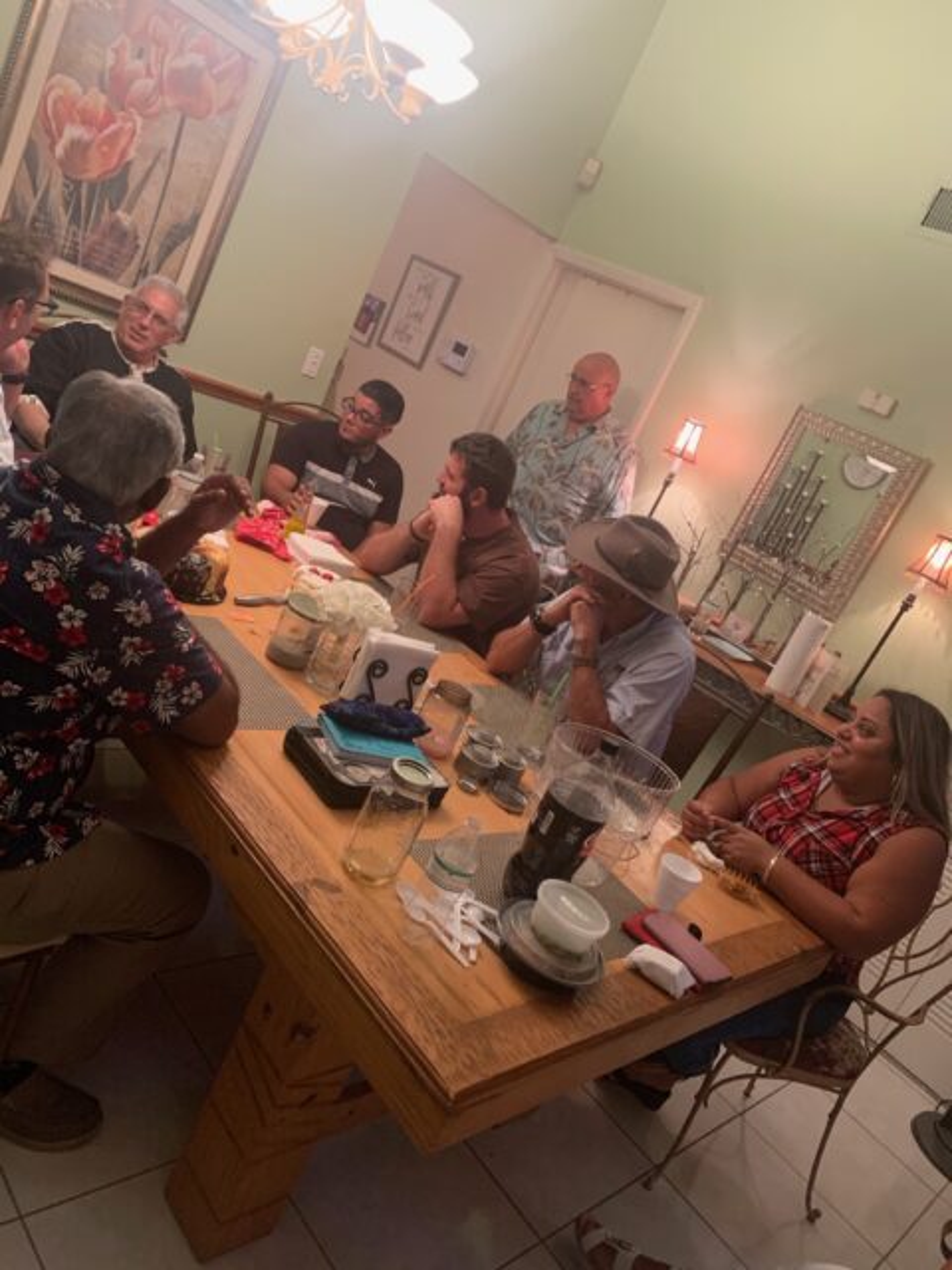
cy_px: 635
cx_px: 476
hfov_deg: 53.1
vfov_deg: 67.3
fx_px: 953
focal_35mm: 26
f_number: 1.8
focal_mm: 4.25
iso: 320
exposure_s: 1/40
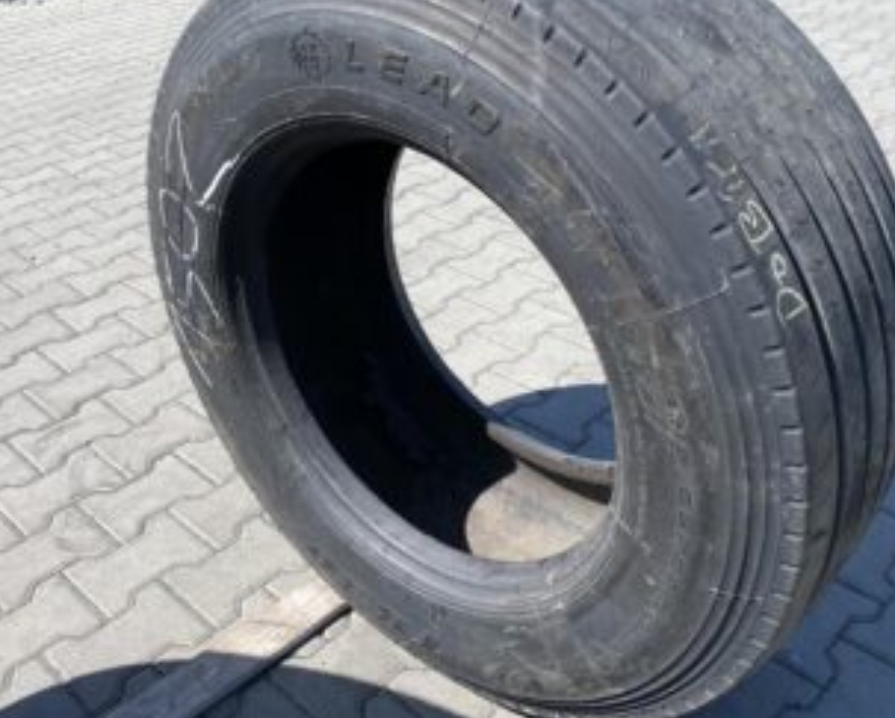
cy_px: 303
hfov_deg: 50.2
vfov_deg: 41.1
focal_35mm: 36
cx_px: 446
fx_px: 955
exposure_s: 1/1346
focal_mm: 4.25
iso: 32
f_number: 1.8
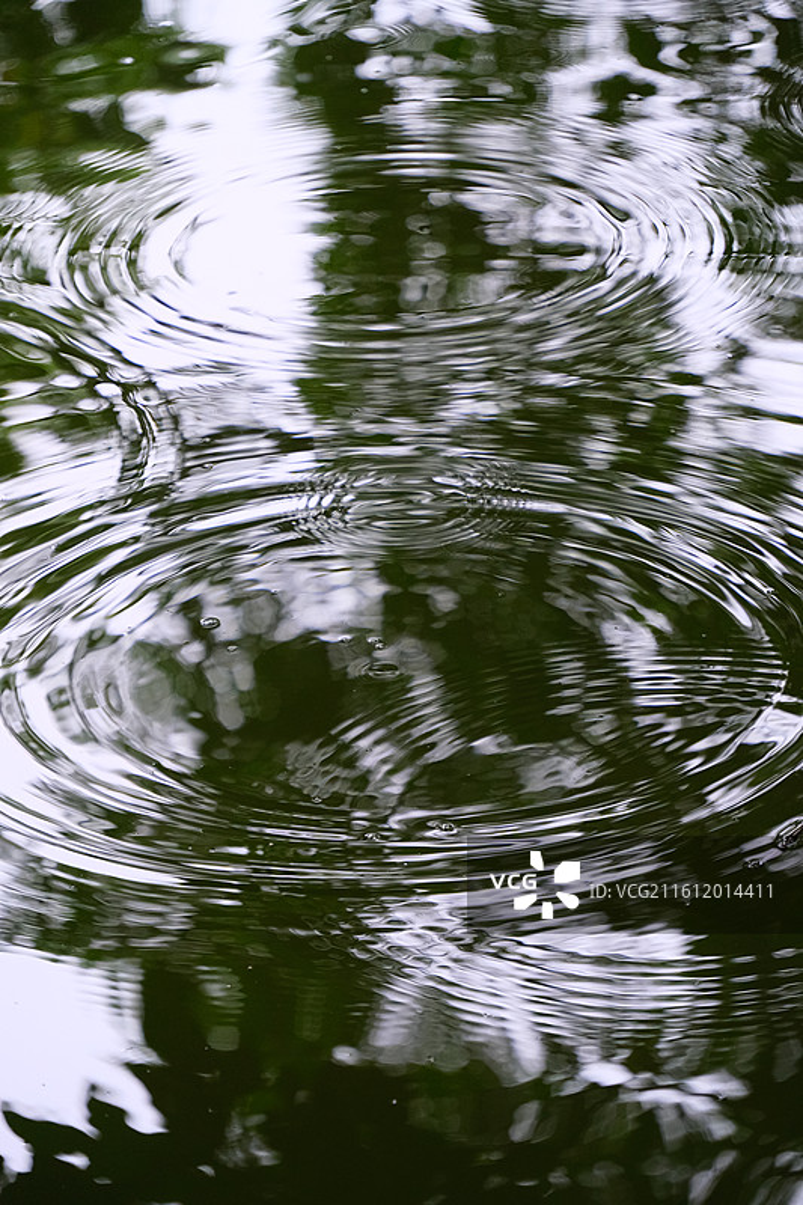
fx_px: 5891
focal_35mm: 176
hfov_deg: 7.8
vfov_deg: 11.7
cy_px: 602
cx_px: 402
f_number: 5.6
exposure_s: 1/280
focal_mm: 117.3
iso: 2000
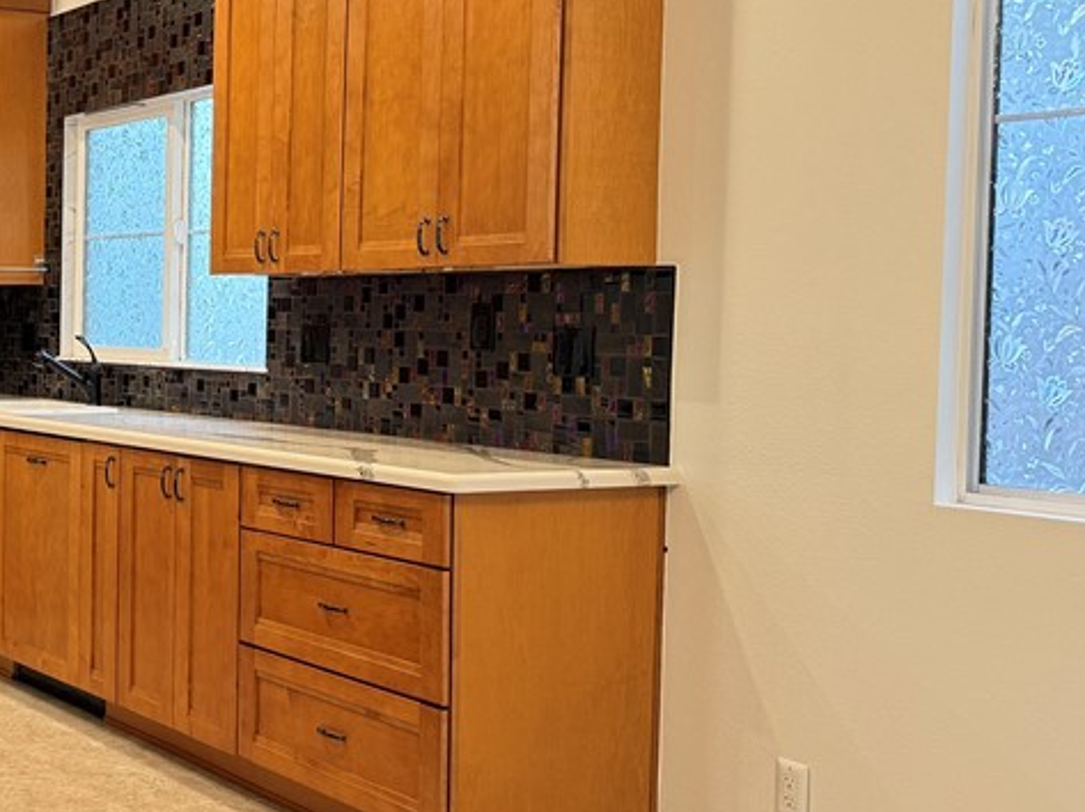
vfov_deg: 28.0
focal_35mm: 52
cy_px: 368
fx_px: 1629
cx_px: -5
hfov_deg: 33.6
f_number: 1.78
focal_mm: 6.76
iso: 320
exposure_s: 1/60
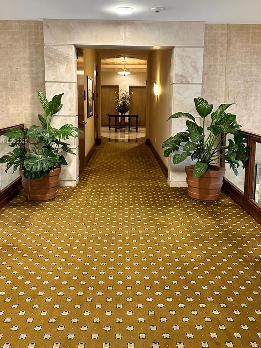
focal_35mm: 31
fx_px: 312
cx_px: 127
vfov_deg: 57.9
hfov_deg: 45.4
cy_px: 142
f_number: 1.78
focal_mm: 6.86
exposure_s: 1/60
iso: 640
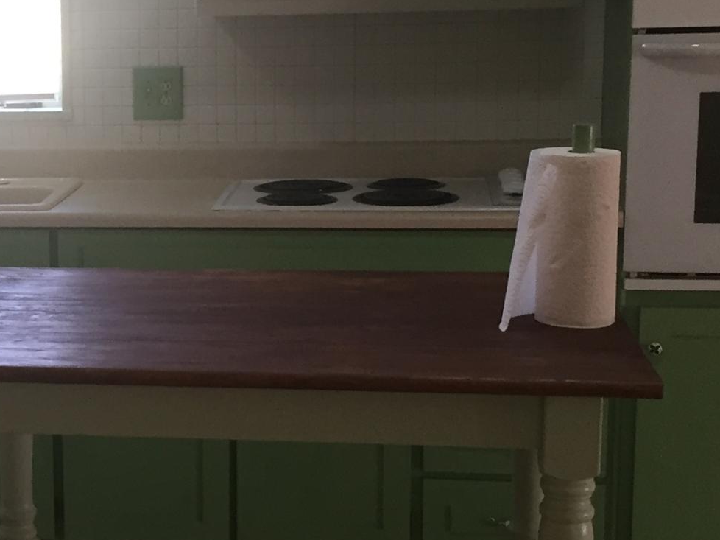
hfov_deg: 21.2
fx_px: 1851
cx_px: -24
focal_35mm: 89
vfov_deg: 16.6
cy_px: 307
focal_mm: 4.15
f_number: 2.2
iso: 40
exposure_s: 1/30
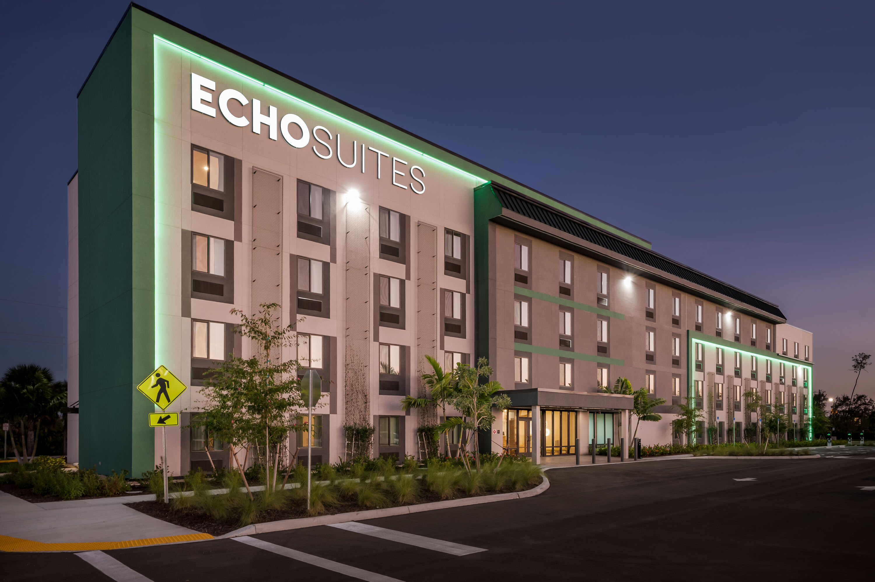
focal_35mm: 21
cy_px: 291
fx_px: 510
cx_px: 438
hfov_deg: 81.2
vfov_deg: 59.4
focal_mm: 21
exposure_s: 1
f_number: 8
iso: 100
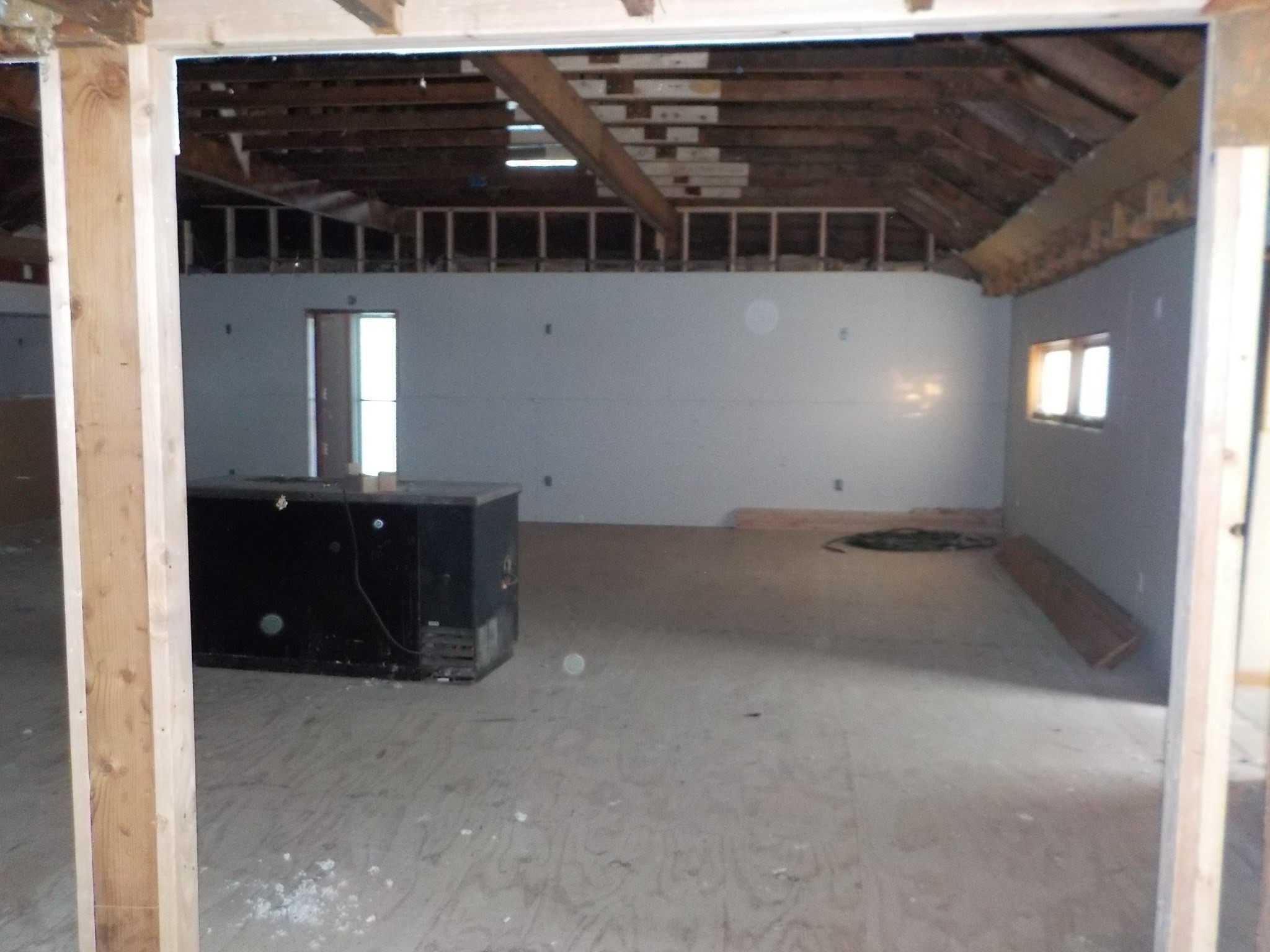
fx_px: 1101
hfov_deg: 60.0
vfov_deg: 46.8
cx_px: 635
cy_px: 476
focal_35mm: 30
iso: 720
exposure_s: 1/15
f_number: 3.3
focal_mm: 4.1
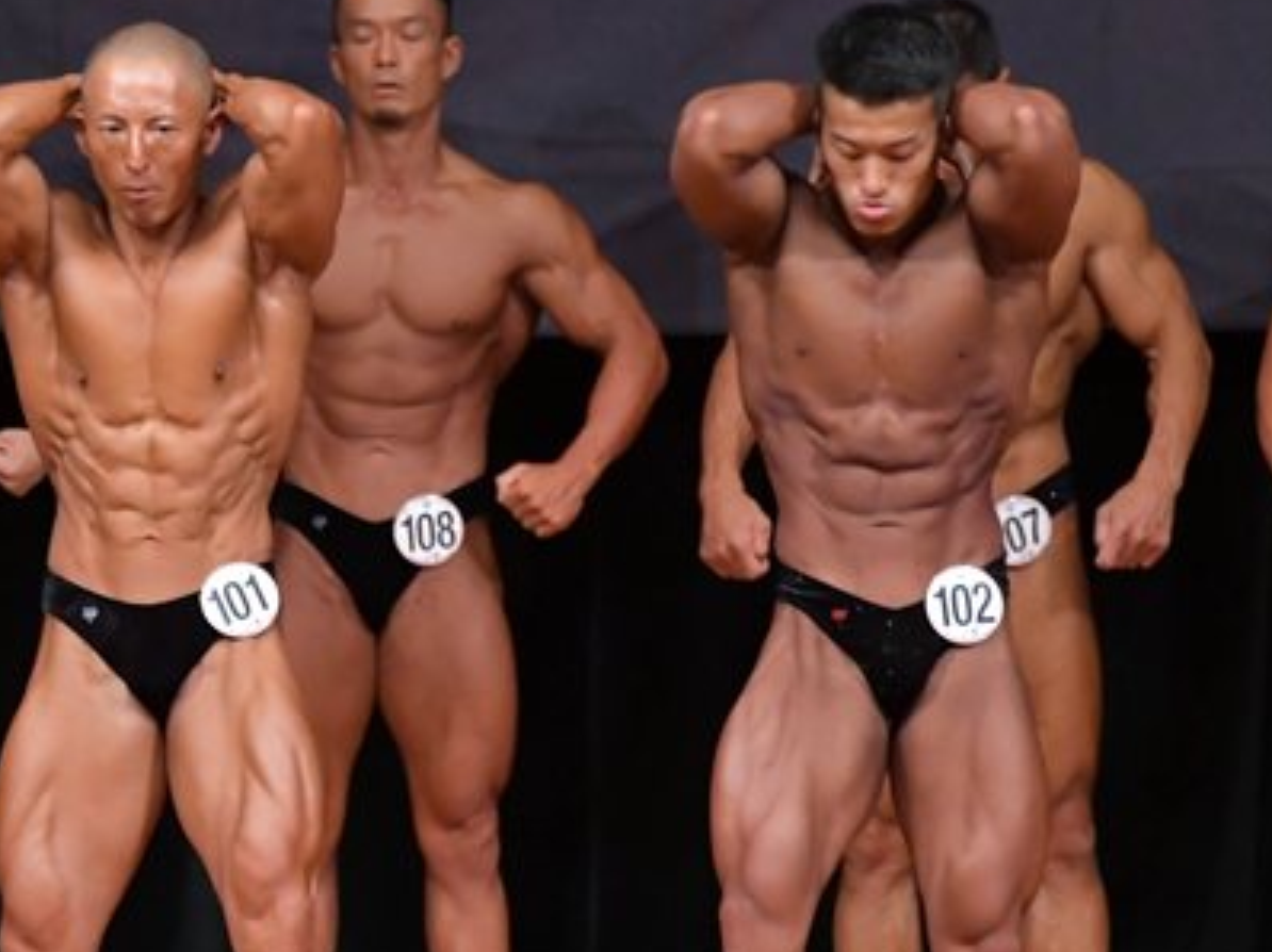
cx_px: 177
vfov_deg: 2.8
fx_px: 19611
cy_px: 671
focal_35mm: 534
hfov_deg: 3.7
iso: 5000
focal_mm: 190
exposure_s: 1/400
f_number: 5.6
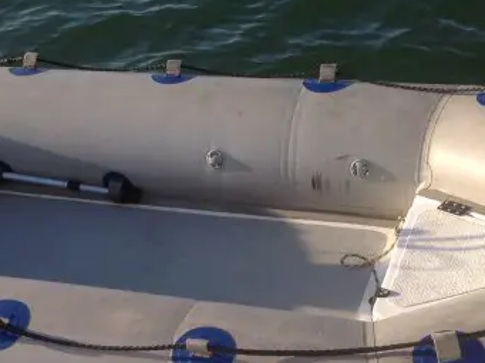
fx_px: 1148
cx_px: 141
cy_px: 253
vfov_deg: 17.9
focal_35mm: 82
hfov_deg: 23.7
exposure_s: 1/687
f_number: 2.4
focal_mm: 4.28
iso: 50
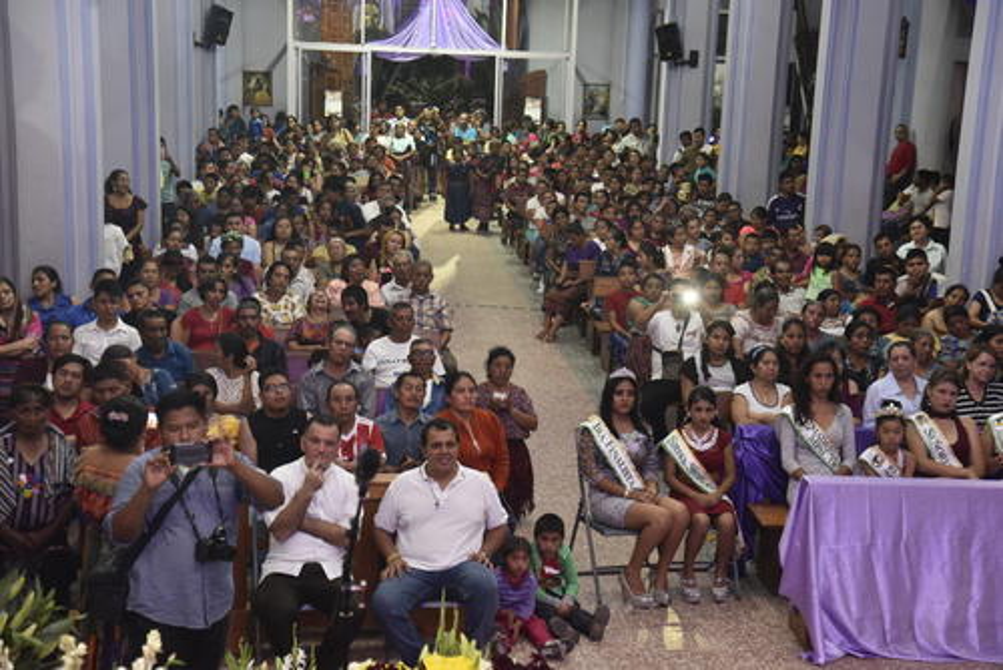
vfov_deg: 20.9
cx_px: 502
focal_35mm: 65
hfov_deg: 30.9
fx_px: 1812
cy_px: 335
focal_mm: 65
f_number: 4.5
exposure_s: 1/25
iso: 2000
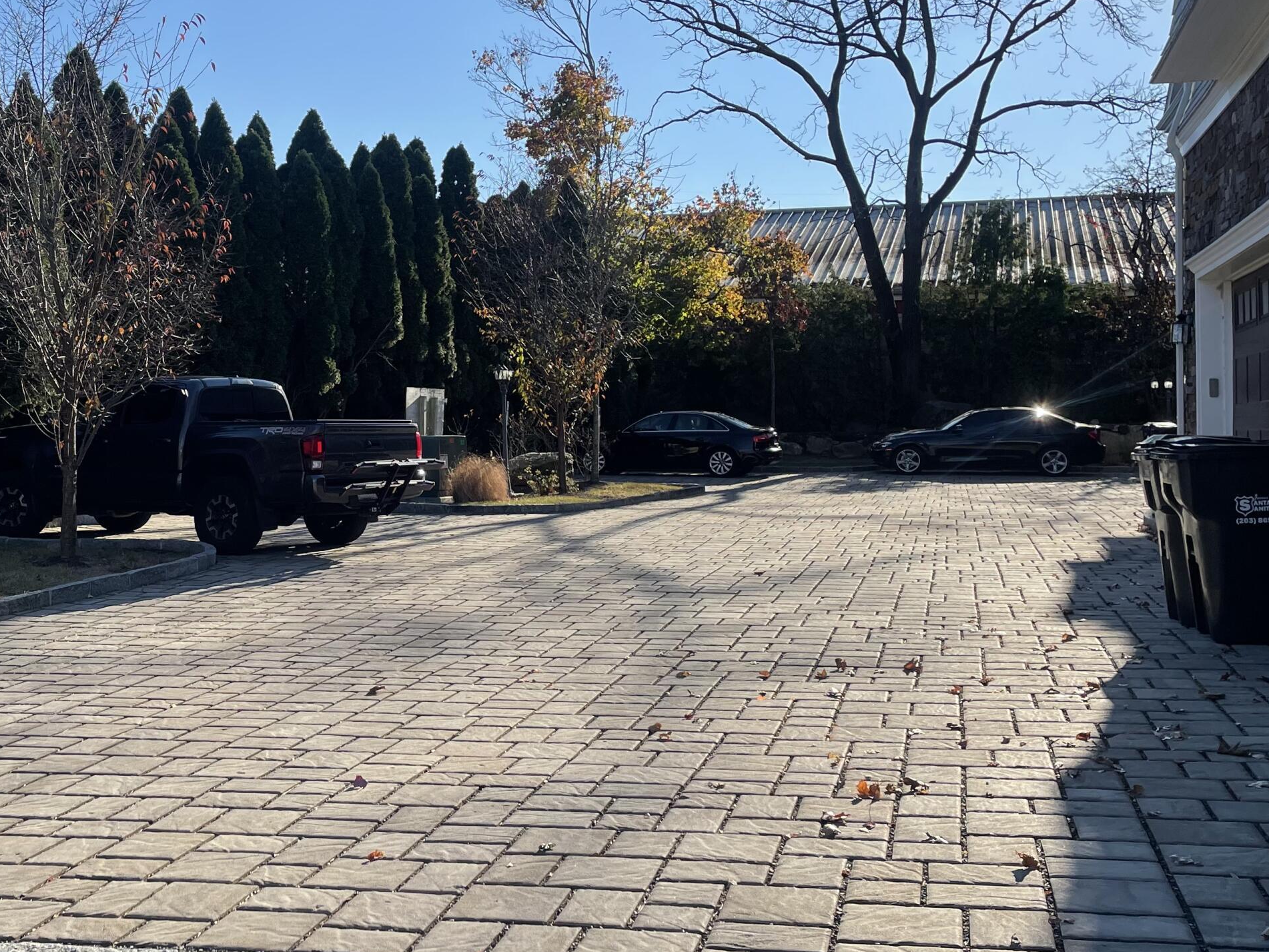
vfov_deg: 35.1
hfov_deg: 44.9
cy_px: 396
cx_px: 400
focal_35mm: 41
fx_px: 1503
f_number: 1.6
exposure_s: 1/3610
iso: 32
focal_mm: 4.2
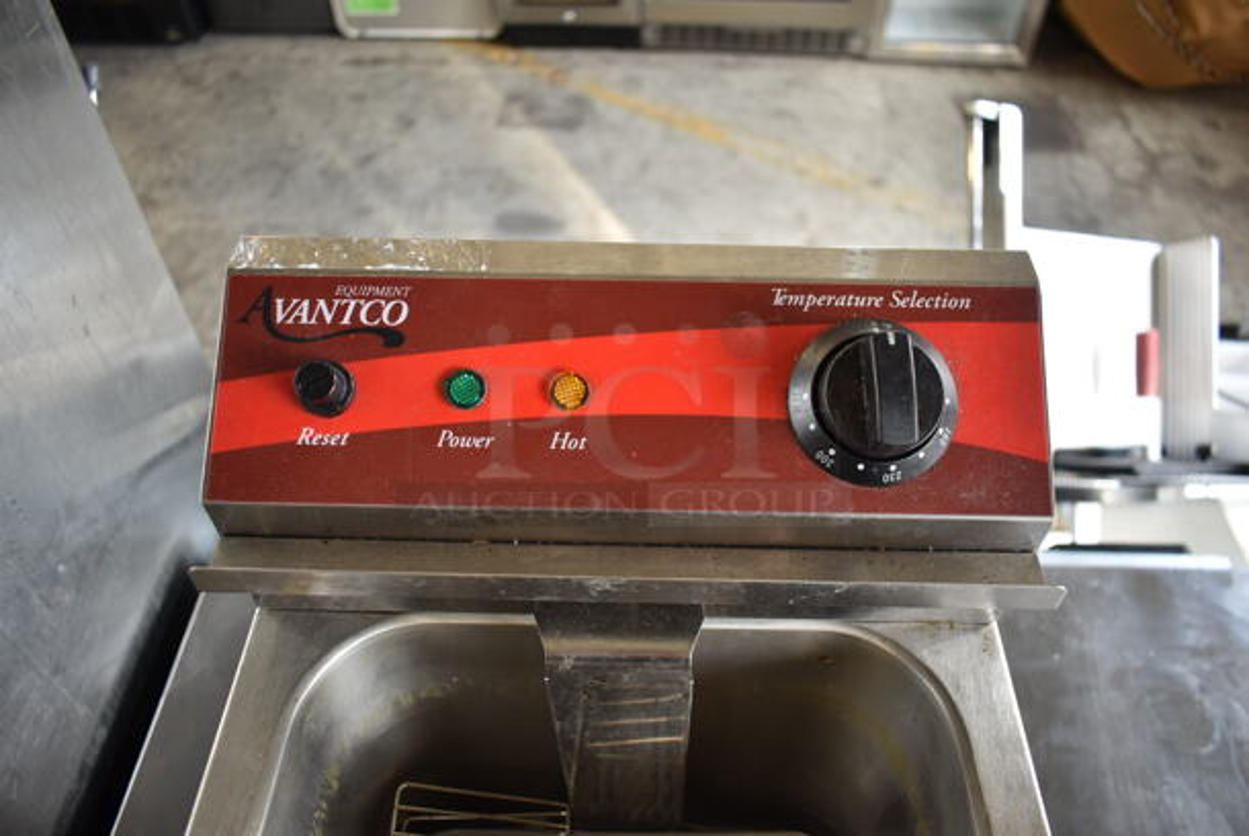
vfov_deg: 48.0
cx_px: 624
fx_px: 938
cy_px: 418
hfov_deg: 67.3
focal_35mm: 27
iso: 320
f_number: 3.5
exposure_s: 1/30
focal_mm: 18
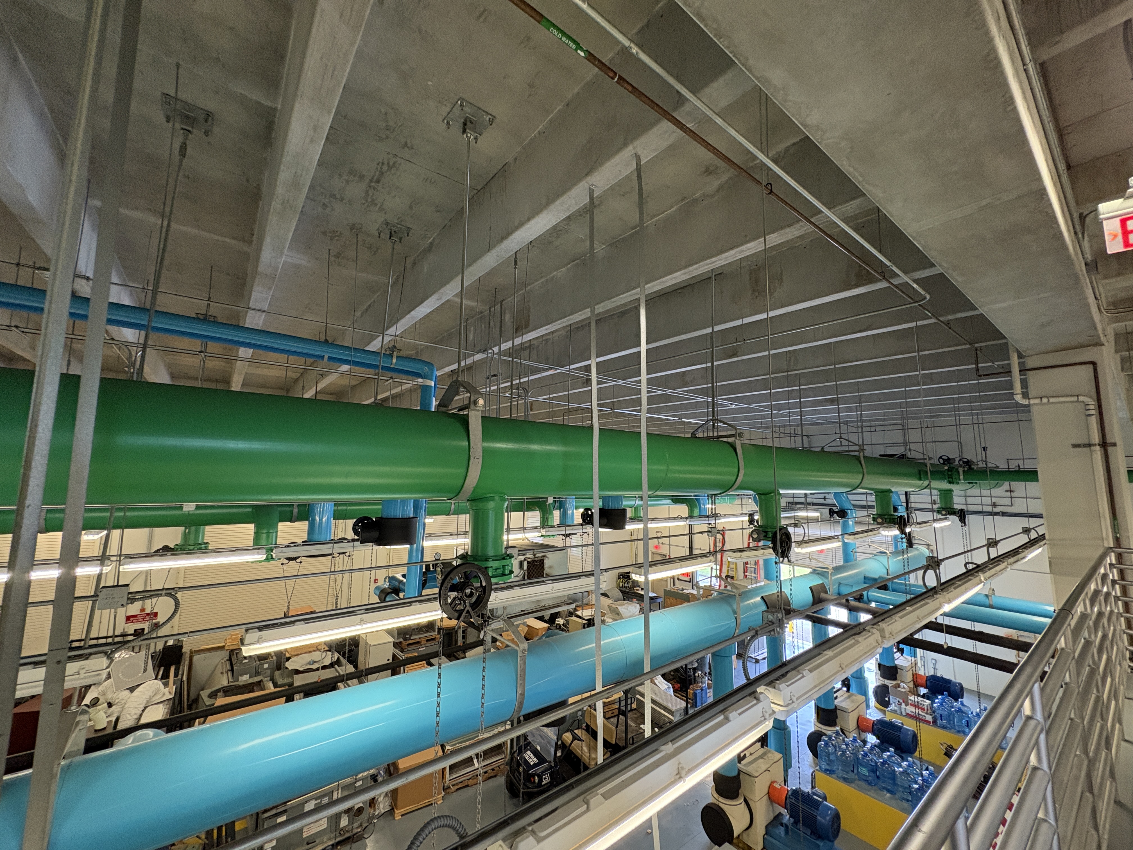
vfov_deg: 85.7
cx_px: 566
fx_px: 458
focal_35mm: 14
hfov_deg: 102.1
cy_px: 425
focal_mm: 2.22
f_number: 2.2
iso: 320
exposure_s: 1/51
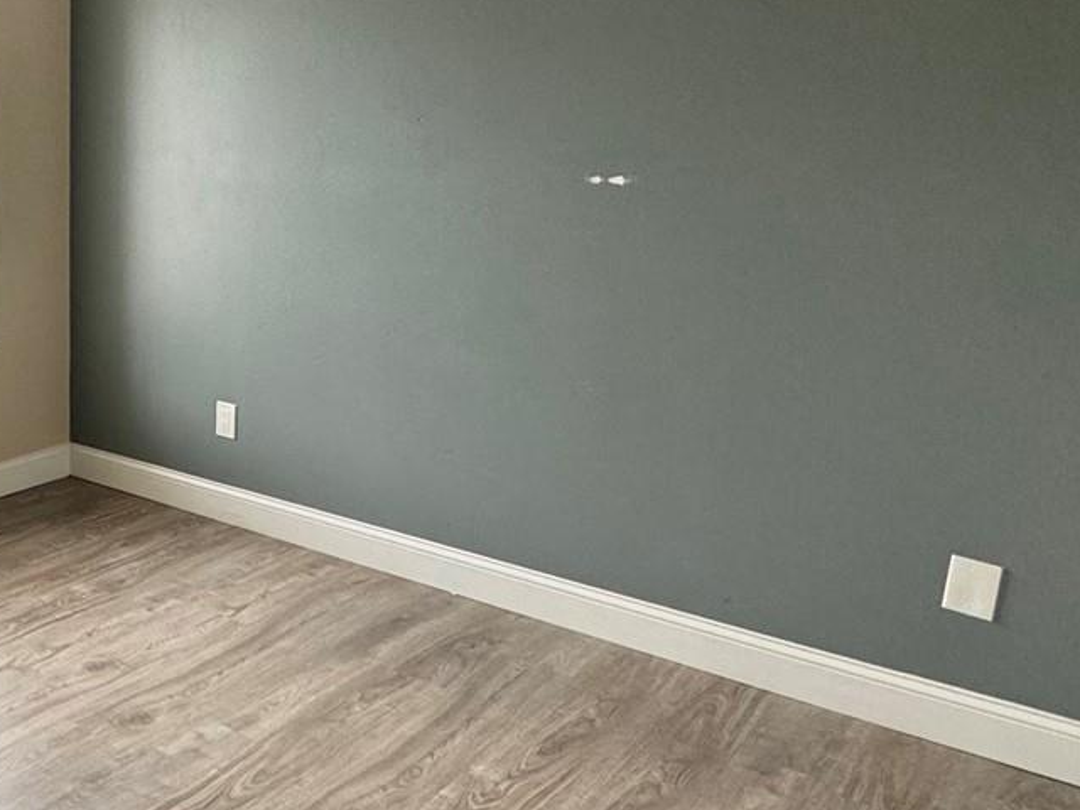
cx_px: -52
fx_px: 1092
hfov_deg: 43.3
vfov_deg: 40.0
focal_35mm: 35
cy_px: 245
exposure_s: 1/120
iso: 200
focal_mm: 2.22
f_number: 2.2
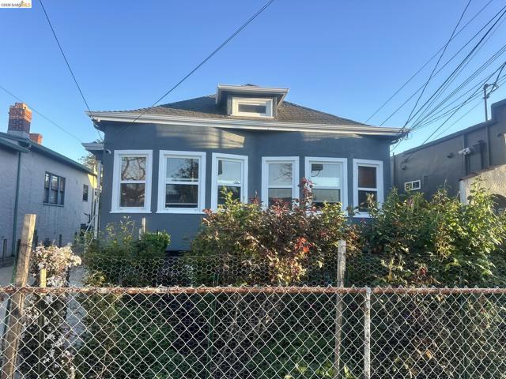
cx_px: 253
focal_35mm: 24
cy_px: 190
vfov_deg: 56.8
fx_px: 351
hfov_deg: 71.6
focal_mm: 6.86
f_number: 1.78
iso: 80
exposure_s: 1/822
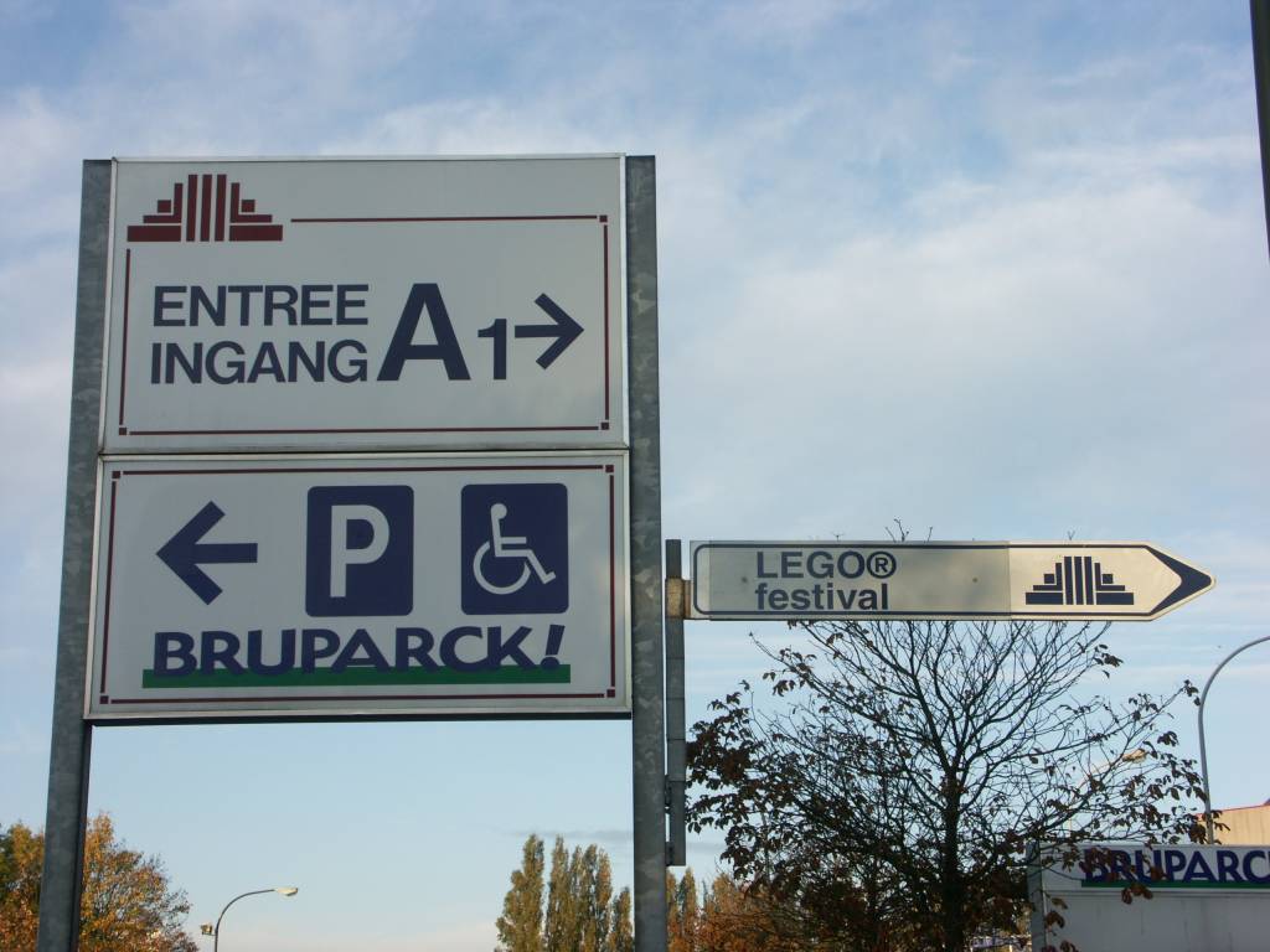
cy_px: 476
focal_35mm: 63
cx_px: 635
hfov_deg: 30.7
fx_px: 2311
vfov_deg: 23.3
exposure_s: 1/200
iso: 64
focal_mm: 16.18
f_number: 6.3
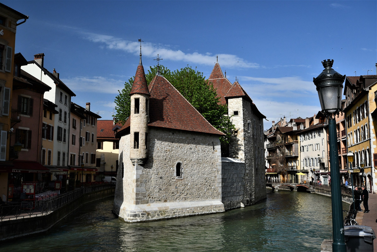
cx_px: 188
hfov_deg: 53.1
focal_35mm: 36
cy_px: 126
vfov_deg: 36.9
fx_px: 377
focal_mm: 24
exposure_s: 1/640
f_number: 13
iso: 800
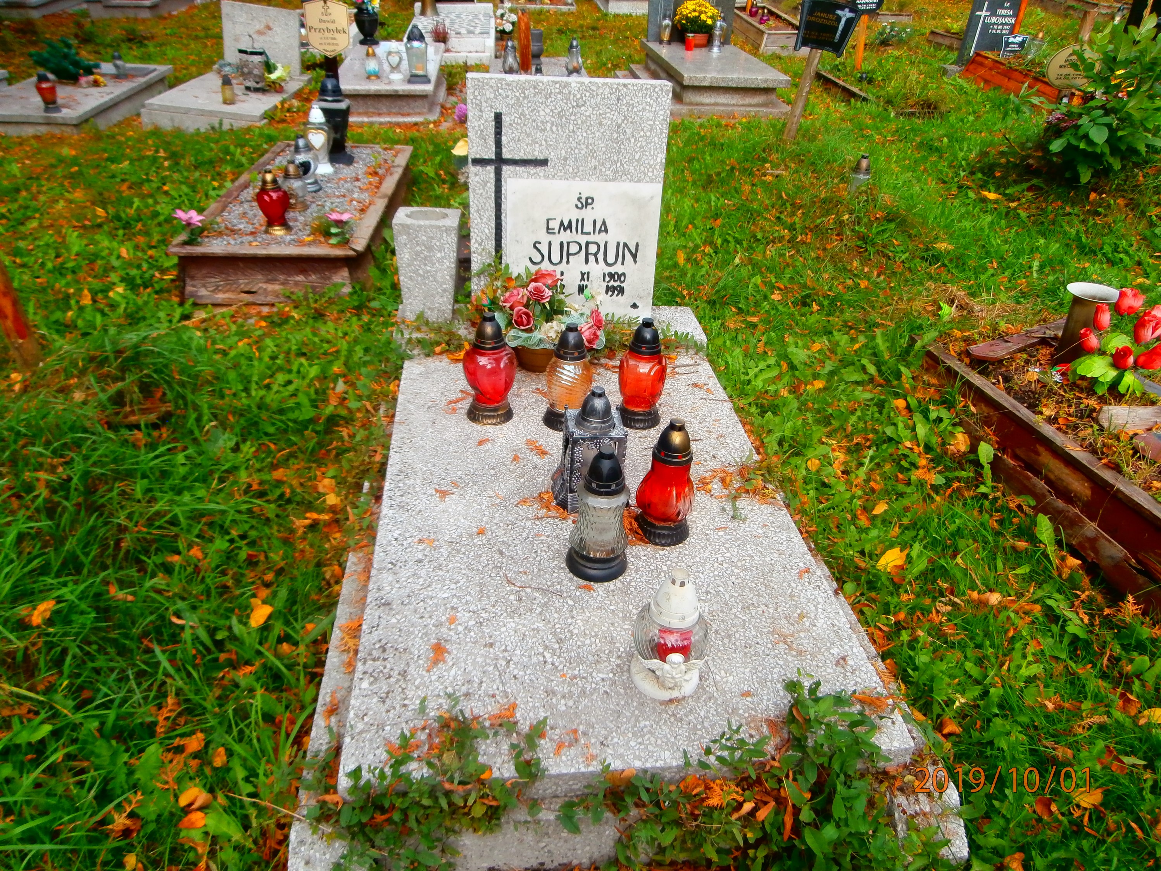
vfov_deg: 56.8
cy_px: 436
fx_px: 805
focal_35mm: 24
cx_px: 580
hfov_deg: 71.6
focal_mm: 4.2
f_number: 3
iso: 100
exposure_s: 1/320
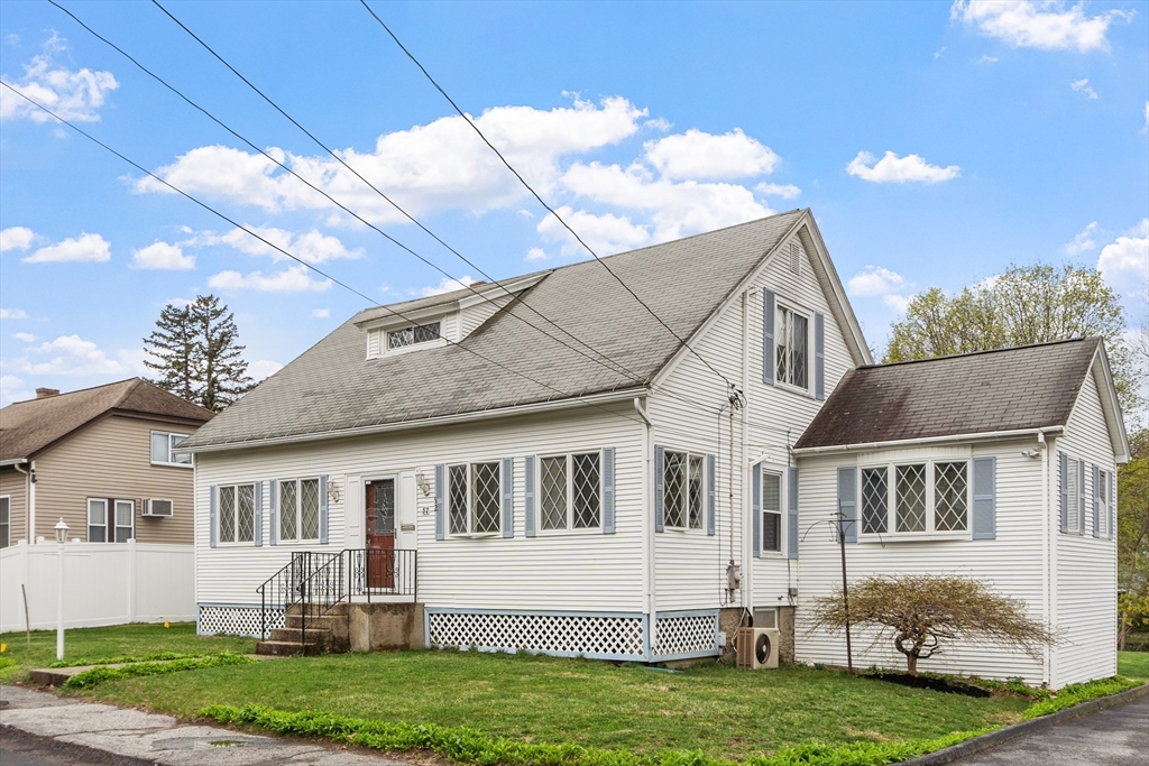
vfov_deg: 42.3
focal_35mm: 31
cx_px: 574
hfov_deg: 60.3
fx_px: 989
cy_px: 383
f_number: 8
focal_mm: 21
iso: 125
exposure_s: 1/125
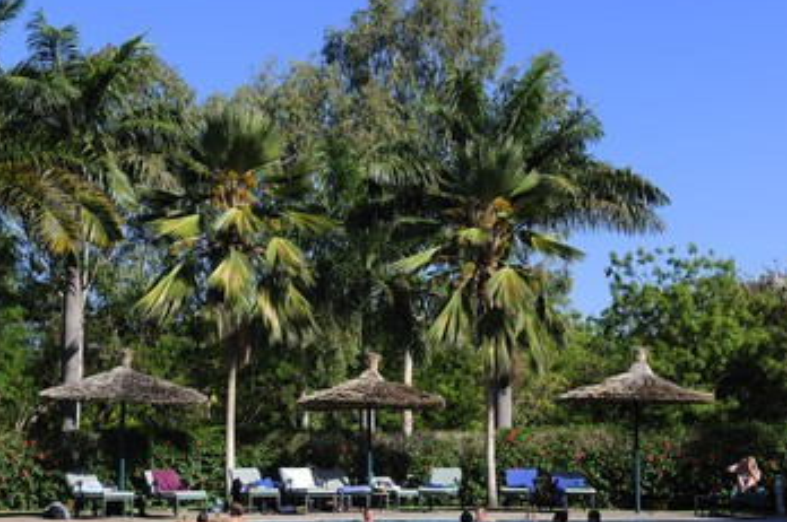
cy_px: 251
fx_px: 1637
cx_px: 320
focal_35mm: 75
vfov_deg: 18.1
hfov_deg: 27.0
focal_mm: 62
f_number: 10
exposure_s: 1/160
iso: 200
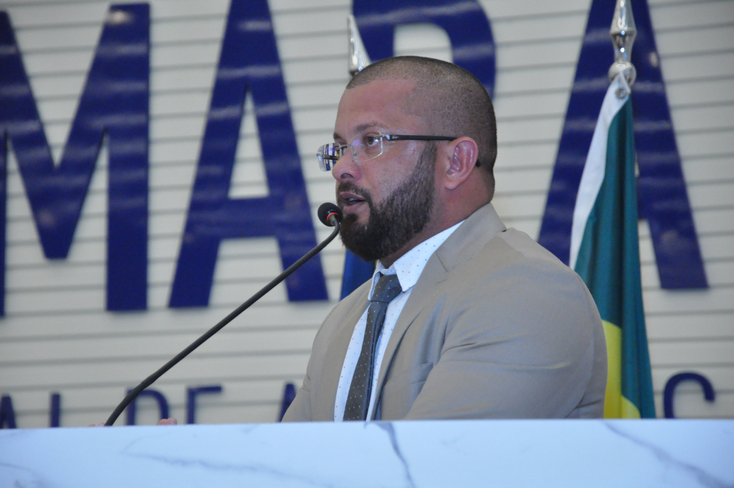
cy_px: 244
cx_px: 367
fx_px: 3207
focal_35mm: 158
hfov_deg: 13.1
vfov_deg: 8.7
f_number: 6.3
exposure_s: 1/125
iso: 3200
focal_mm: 105
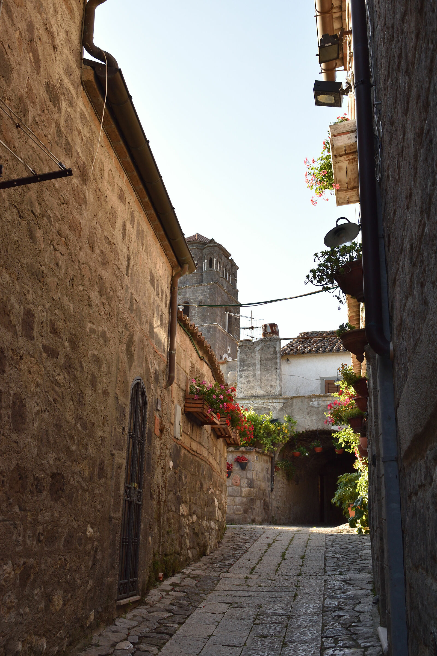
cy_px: 328
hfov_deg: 34.2
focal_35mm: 39
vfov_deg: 49.6
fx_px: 710
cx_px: 218
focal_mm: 26
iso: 220
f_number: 8
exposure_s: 1/250
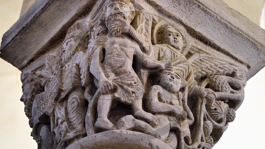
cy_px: 73
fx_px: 1258
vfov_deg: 6.8
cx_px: 132
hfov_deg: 12.0
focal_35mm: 179
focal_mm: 170
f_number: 5.6
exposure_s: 1/10
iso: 1600
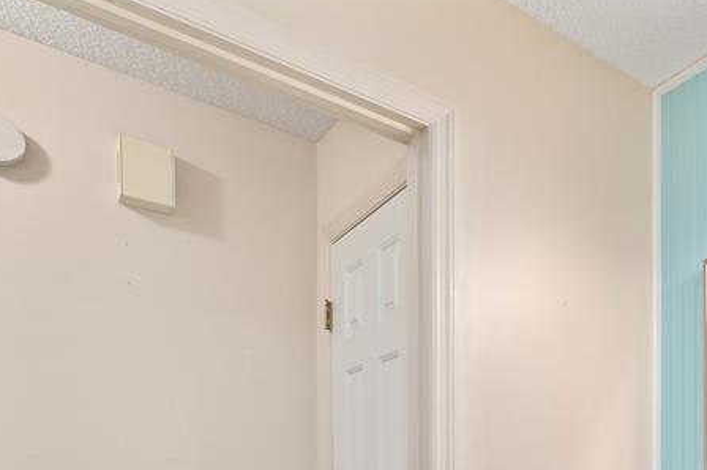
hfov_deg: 48.4
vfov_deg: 33.8
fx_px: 664
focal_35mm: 34
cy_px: 519
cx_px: 671
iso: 100
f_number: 7.1
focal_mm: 14.8
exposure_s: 1/2
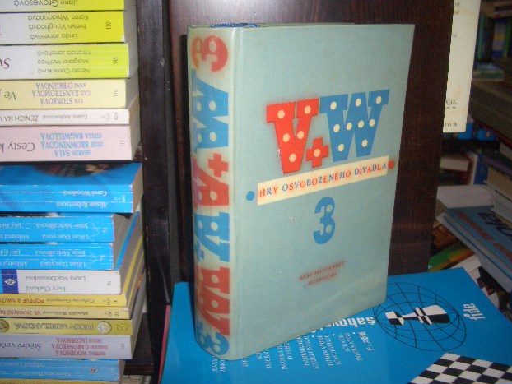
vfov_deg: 39.7
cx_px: 263
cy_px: 197
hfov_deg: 51.3
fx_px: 533
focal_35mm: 36
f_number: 2.6
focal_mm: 5.8
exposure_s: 1/60
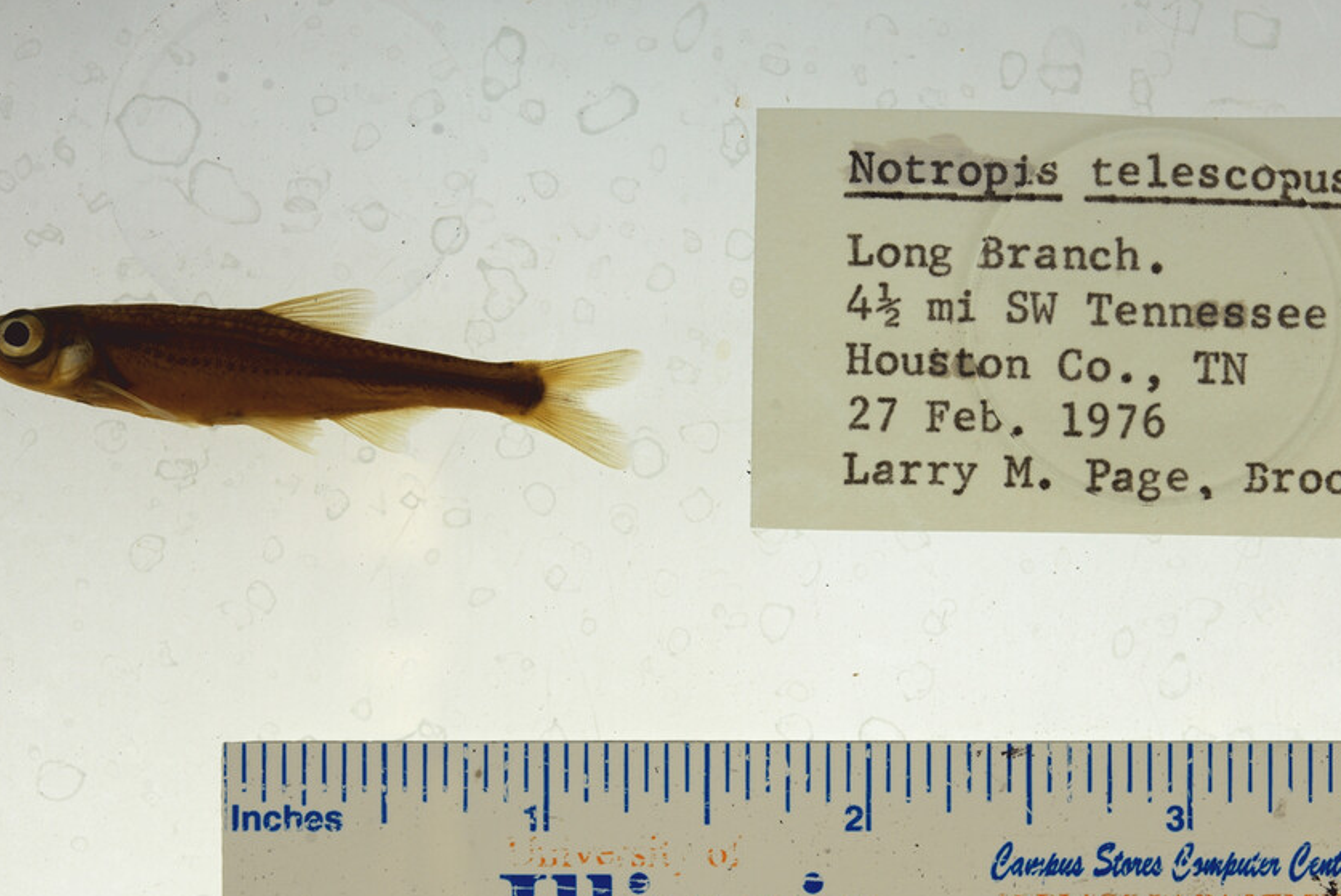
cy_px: 587
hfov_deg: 23.6
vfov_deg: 15.9
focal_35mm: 86
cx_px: 788
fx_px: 3205
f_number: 10
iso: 100
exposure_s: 1/200
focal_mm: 60
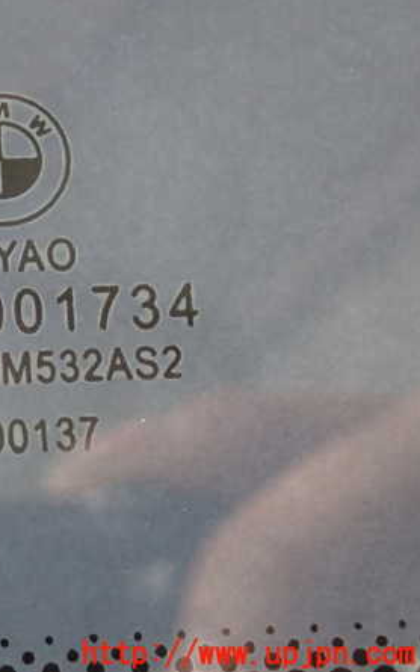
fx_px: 2015
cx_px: -30
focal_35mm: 110
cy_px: 334
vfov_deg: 18.9
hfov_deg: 11.7
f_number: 4.1
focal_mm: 13.65
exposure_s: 1/30
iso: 800
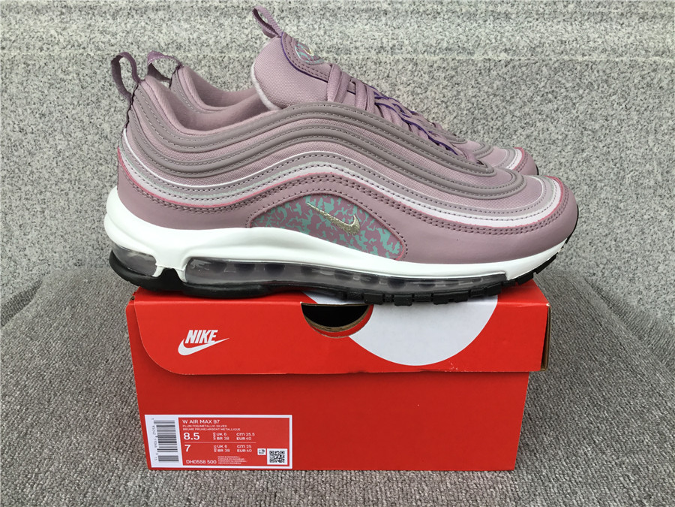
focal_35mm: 31
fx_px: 604
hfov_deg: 58.4
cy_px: 254
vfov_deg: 45.4
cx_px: 338
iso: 32
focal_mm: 3.3
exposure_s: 1/100
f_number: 2.4
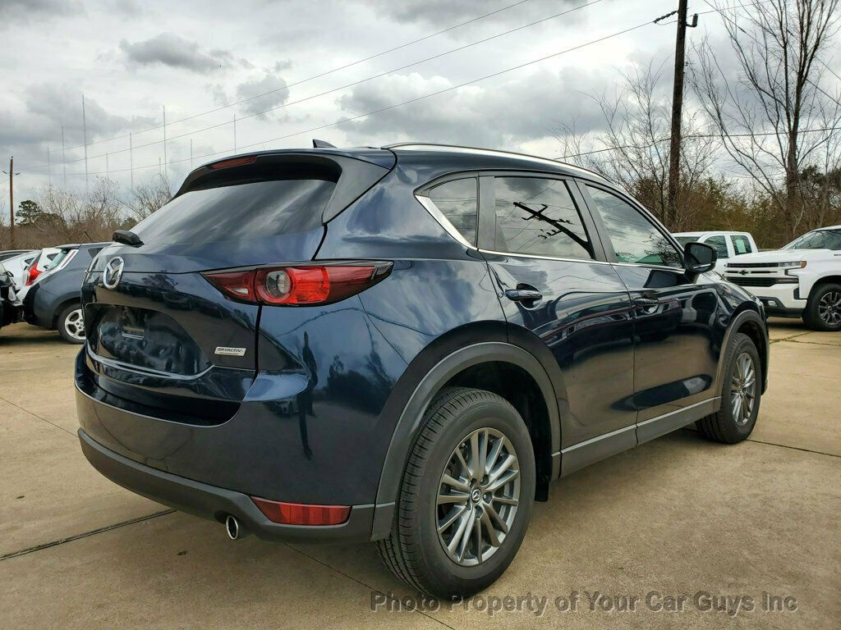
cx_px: 420
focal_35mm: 26
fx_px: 632
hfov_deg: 67.3
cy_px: 315
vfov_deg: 53.1
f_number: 2.4
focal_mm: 4.3
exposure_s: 1/1024
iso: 50
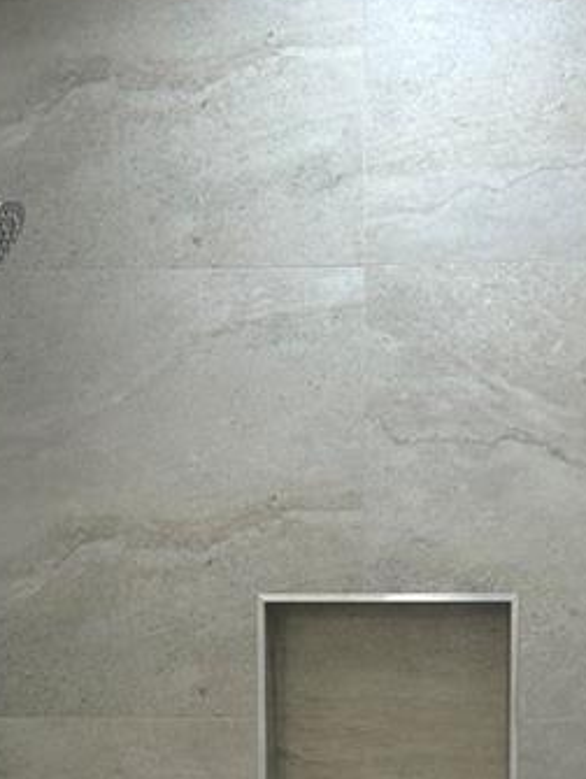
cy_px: 839
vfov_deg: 20.2
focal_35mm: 93
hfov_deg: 15.9
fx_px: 2095
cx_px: 272
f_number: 1.5
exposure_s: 1/120
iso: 100
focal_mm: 5.7
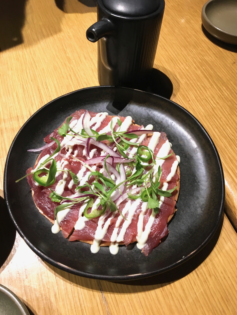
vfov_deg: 61.7
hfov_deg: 48.2
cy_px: 158
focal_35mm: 29
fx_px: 265
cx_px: 118
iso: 125
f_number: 2.2
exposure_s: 1/33
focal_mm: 4.15
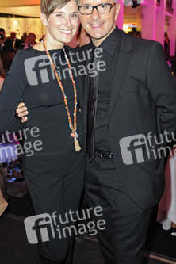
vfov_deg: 46.2
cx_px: 88
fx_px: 308
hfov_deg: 31.9
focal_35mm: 42
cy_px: 106
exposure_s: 1/30
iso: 1600
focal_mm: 35
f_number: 5.6
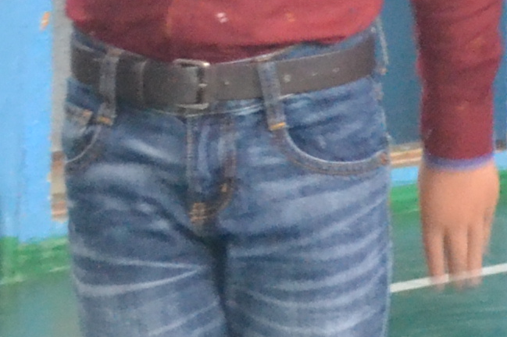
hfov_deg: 5.6
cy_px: -103
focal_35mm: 341
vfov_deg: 4.0
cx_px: 1581
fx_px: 4800
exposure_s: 1/30
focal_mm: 32
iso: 3200
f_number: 4.8
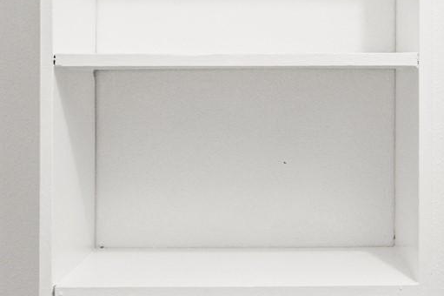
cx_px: 290
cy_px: 188
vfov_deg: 19.9
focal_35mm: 68
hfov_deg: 29.5
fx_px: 838
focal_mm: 16
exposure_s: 1
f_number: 8
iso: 160
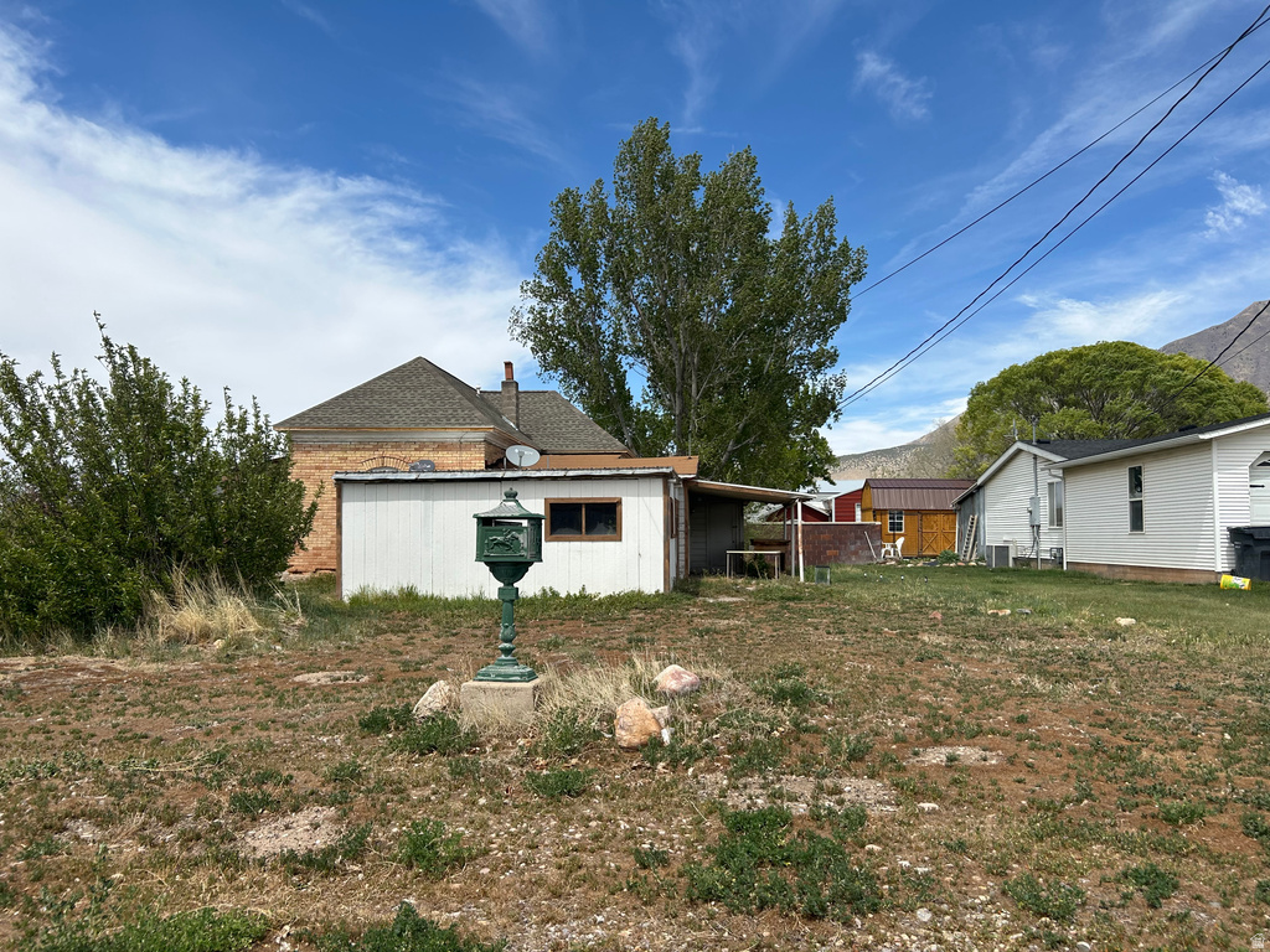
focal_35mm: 26
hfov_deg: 67.3
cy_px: 476
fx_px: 954
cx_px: 635
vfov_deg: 53.1
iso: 50
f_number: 1.5
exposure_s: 1/4630
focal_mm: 5.7
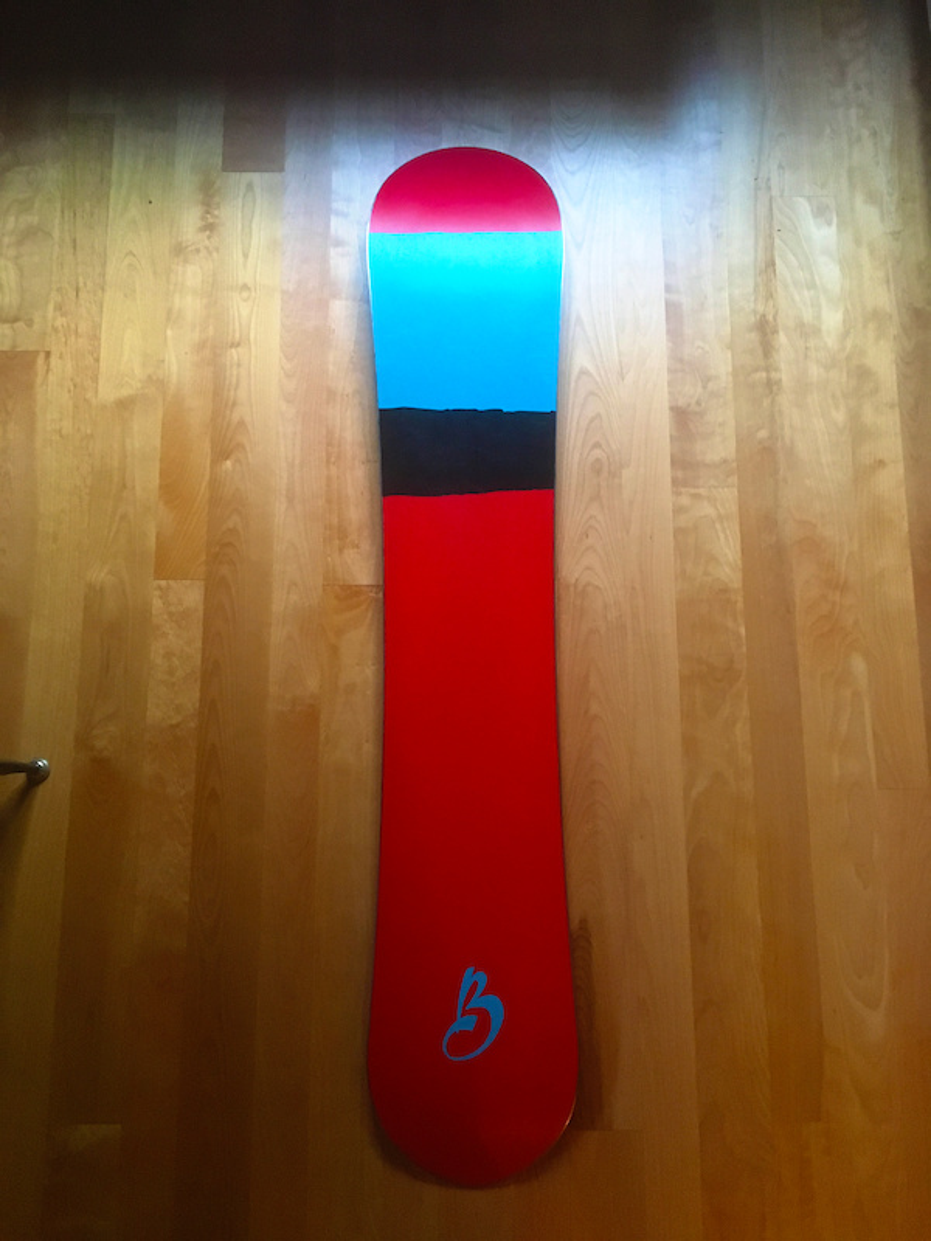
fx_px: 1040
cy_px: 620
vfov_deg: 61.7
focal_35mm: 29
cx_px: 466
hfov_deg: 48.2
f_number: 2.2
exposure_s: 1/30
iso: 200
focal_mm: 4.15
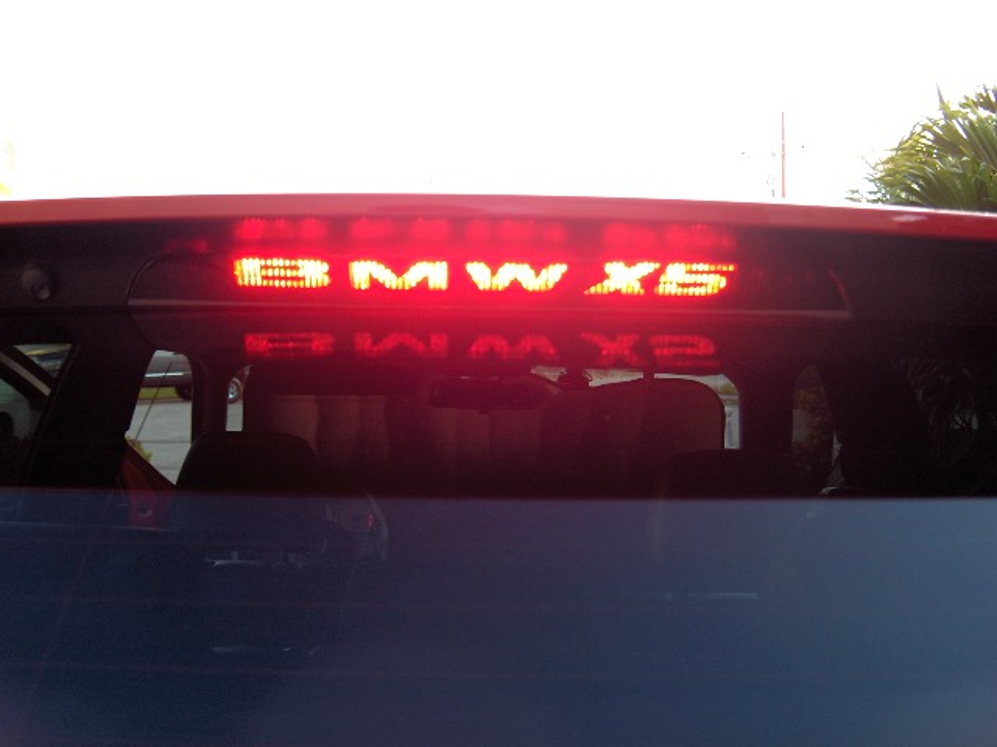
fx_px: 1123
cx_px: 498
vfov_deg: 36.8
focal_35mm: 39
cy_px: 374
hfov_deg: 47.9
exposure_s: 1/85.8
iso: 200
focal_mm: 8
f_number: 2.8
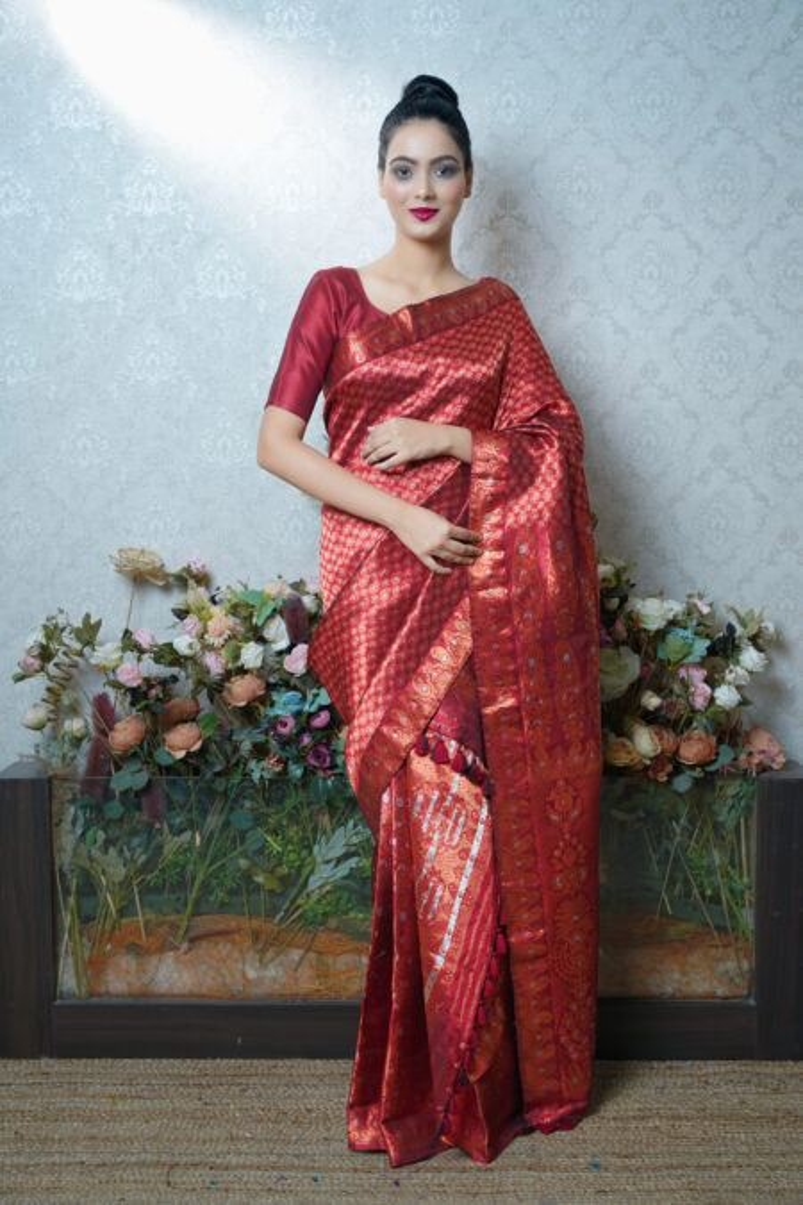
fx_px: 1723
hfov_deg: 26.2
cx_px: 402
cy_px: 602
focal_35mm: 52
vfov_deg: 38.5
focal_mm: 51.5
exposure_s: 1/160
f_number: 6.3
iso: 250
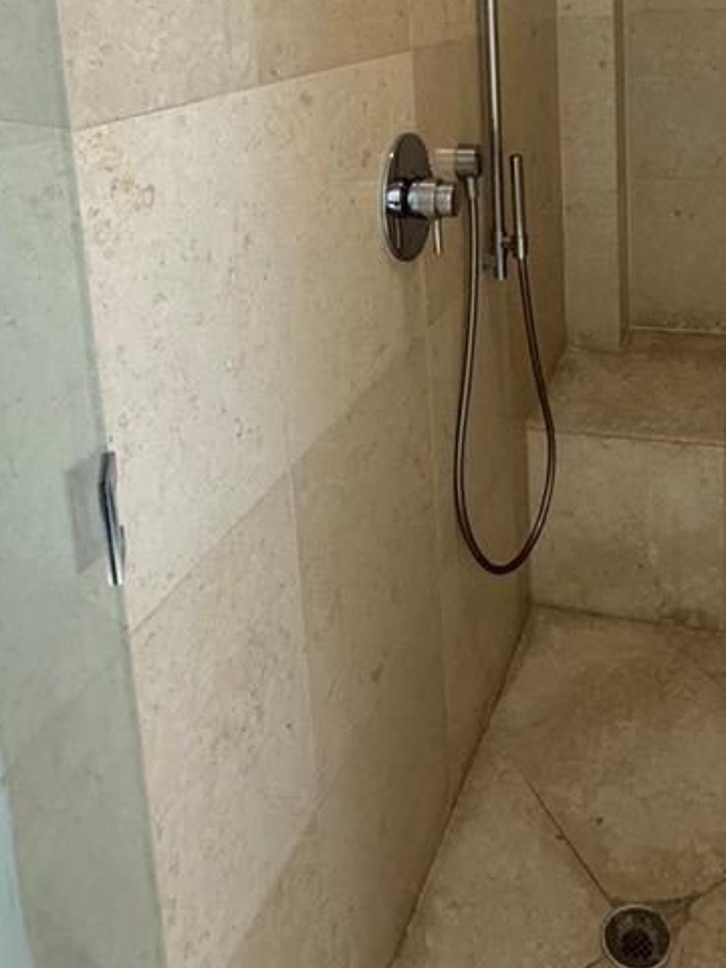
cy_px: 135
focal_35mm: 35
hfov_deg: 39.8
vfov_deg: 48.3
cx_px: 526
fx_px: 979
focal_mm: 2.22
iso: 320
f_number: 2.2
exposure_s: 1/60
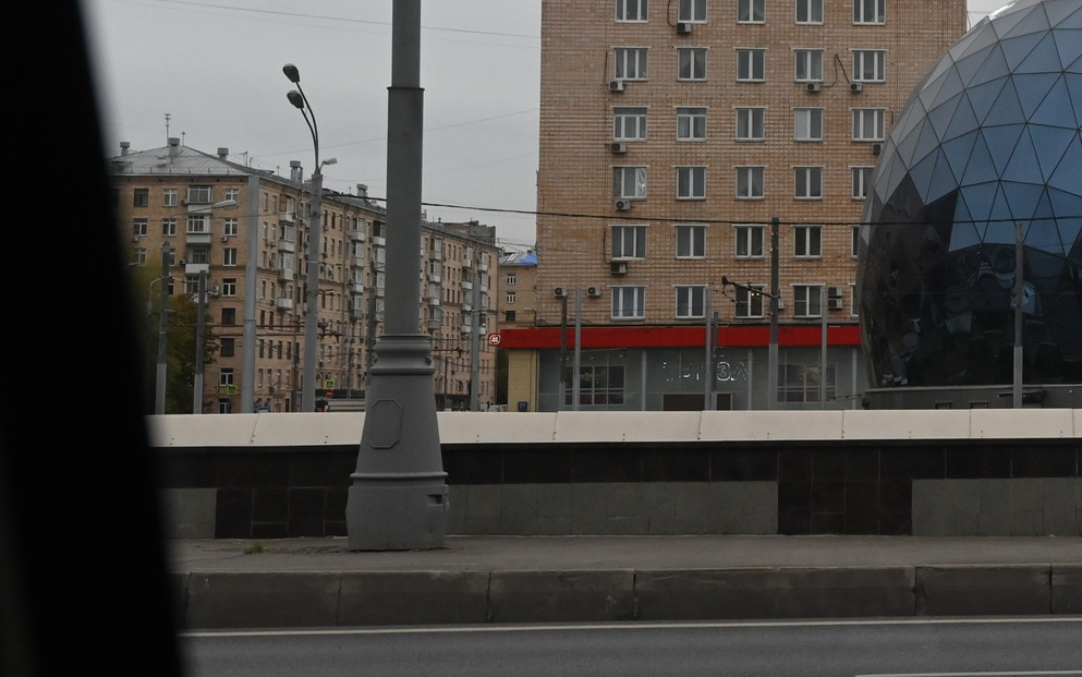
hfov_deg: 22.3
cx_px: 1363
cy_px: 213
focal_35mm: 84
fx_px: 2477
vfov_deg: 15.5
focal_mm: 32
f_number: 6.3
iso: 1600
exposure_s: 1/640
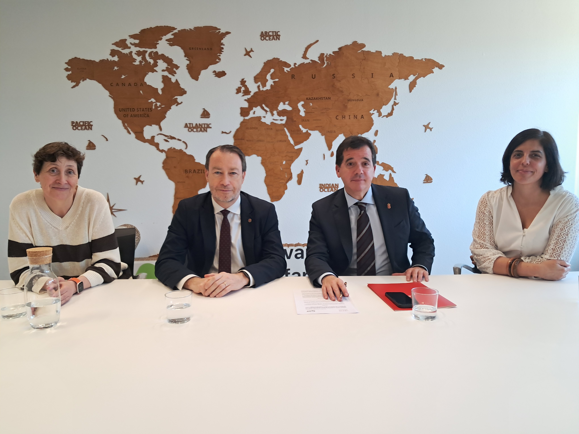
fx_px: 452
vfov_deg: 51.4
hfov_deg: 65.3
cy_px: 217
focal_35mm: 27
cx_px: 290
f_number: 1.8
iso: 200
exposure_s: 1/50
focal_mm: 4
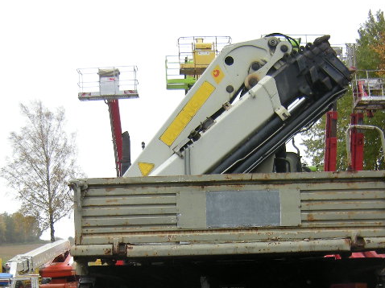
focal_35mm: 60
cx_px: 193
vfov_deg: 23.4
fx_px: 667
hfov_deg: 32.2
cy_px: 287
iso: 64
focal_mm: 4.7
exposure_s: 1/170
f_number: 2.8
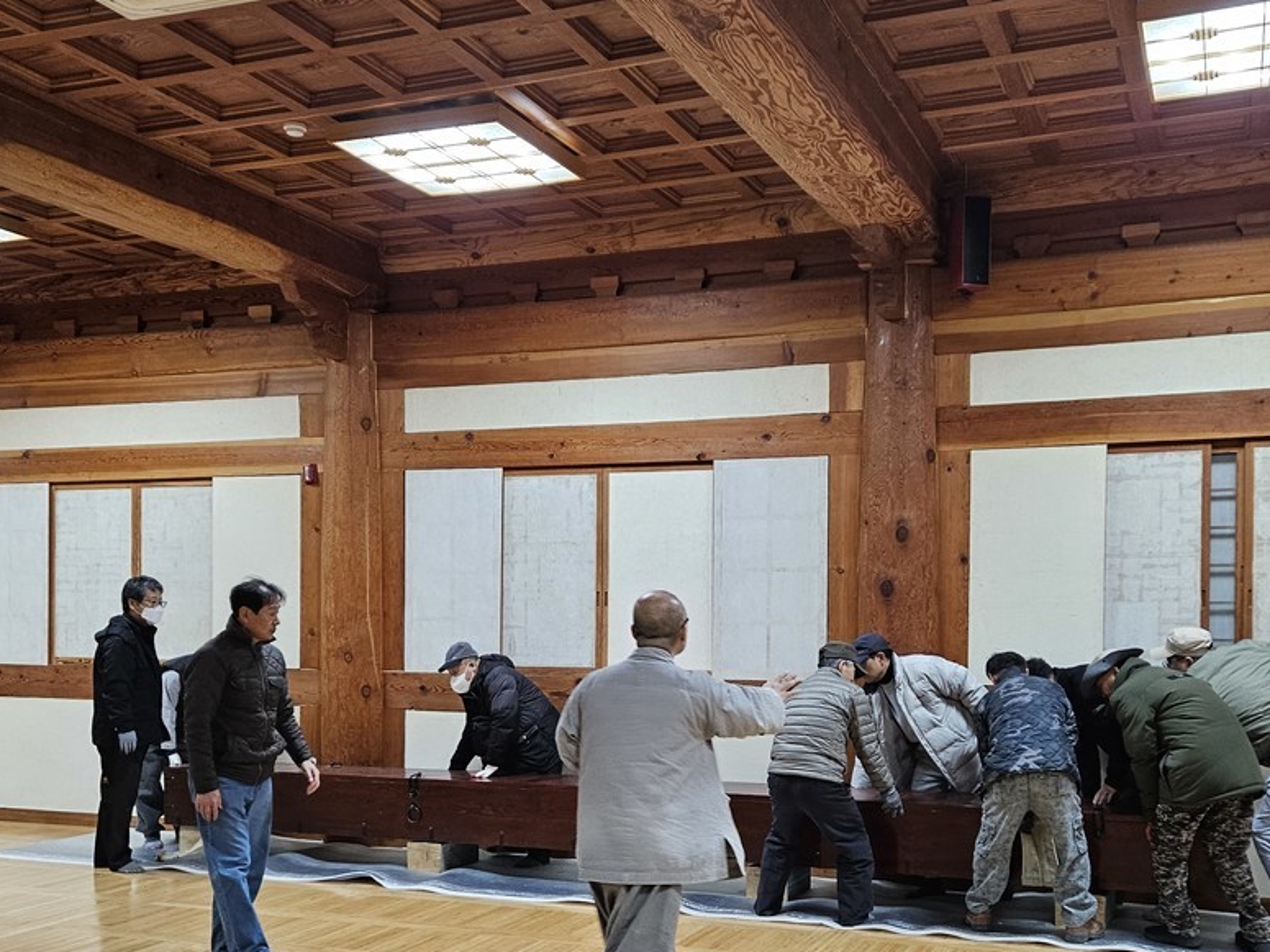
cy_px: 660
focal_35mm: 38
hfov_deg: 48.9
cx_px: 688
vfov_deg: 37.2
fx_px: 1394
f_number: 1.8
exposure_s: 1/120
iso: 400
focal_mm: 5.4
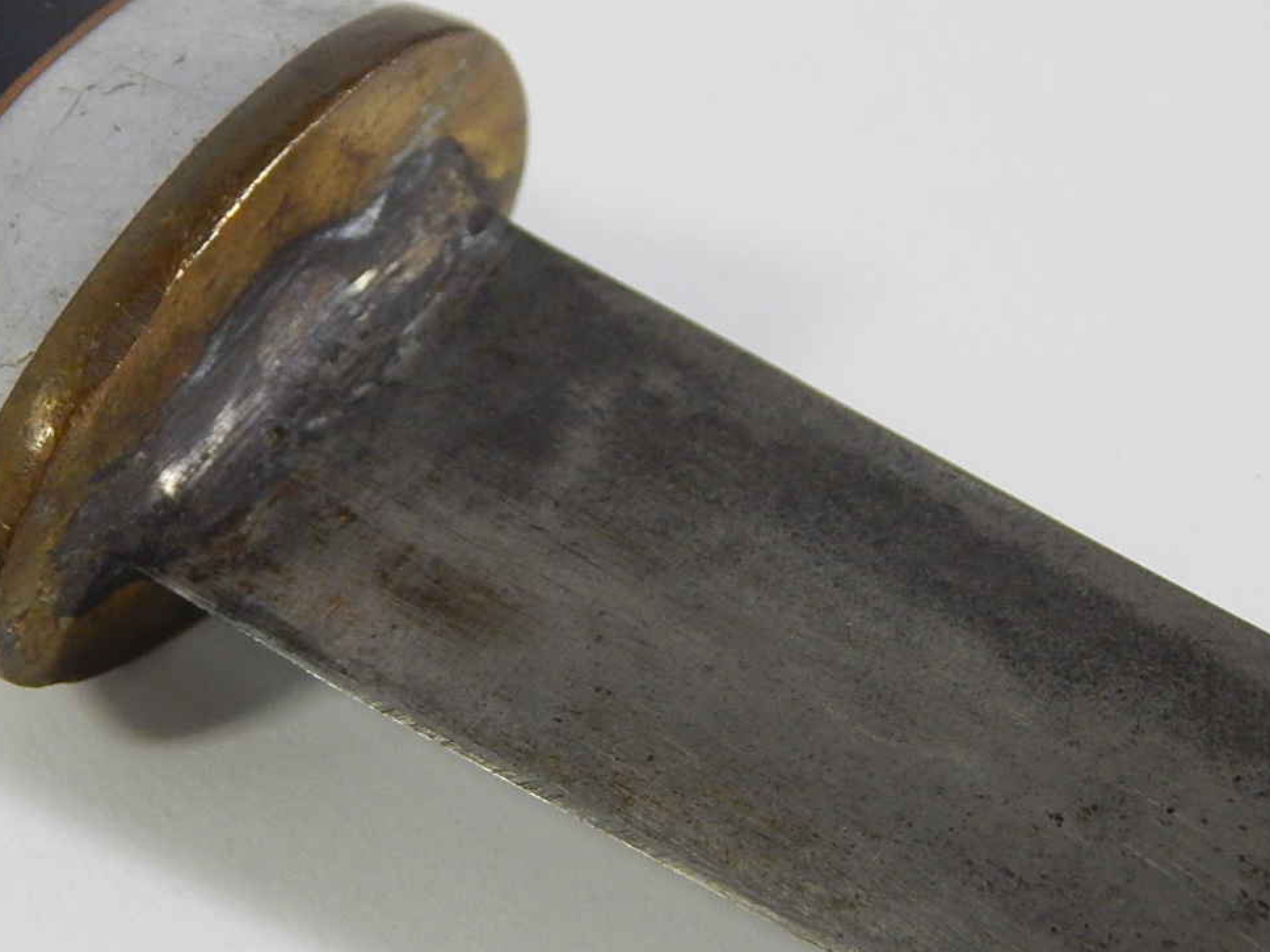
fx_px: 4549
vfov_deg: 11.9
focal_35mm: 124
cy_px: 408
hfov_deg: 15.8
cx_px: 298
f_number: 4.2
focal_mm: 13.5
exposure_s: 1/50
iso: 400
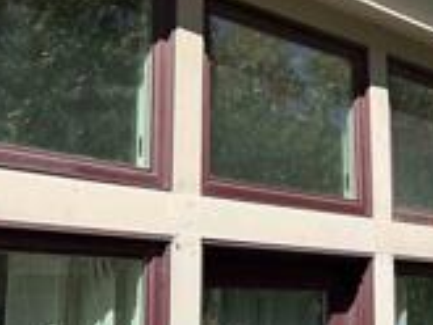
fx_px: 1164
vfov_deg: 15.7
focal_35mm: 93
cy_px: 26
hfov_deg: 18.7
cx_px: 638
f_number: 1.78
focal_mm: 6.86
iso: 80
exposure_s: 1/4016
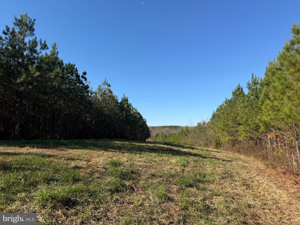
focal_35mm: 24
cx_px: 150
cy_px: 112
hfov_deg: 71.6
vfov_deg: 56.8
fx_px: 208
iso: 80
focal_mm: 6.76
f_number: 1.78
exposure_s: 1/3279
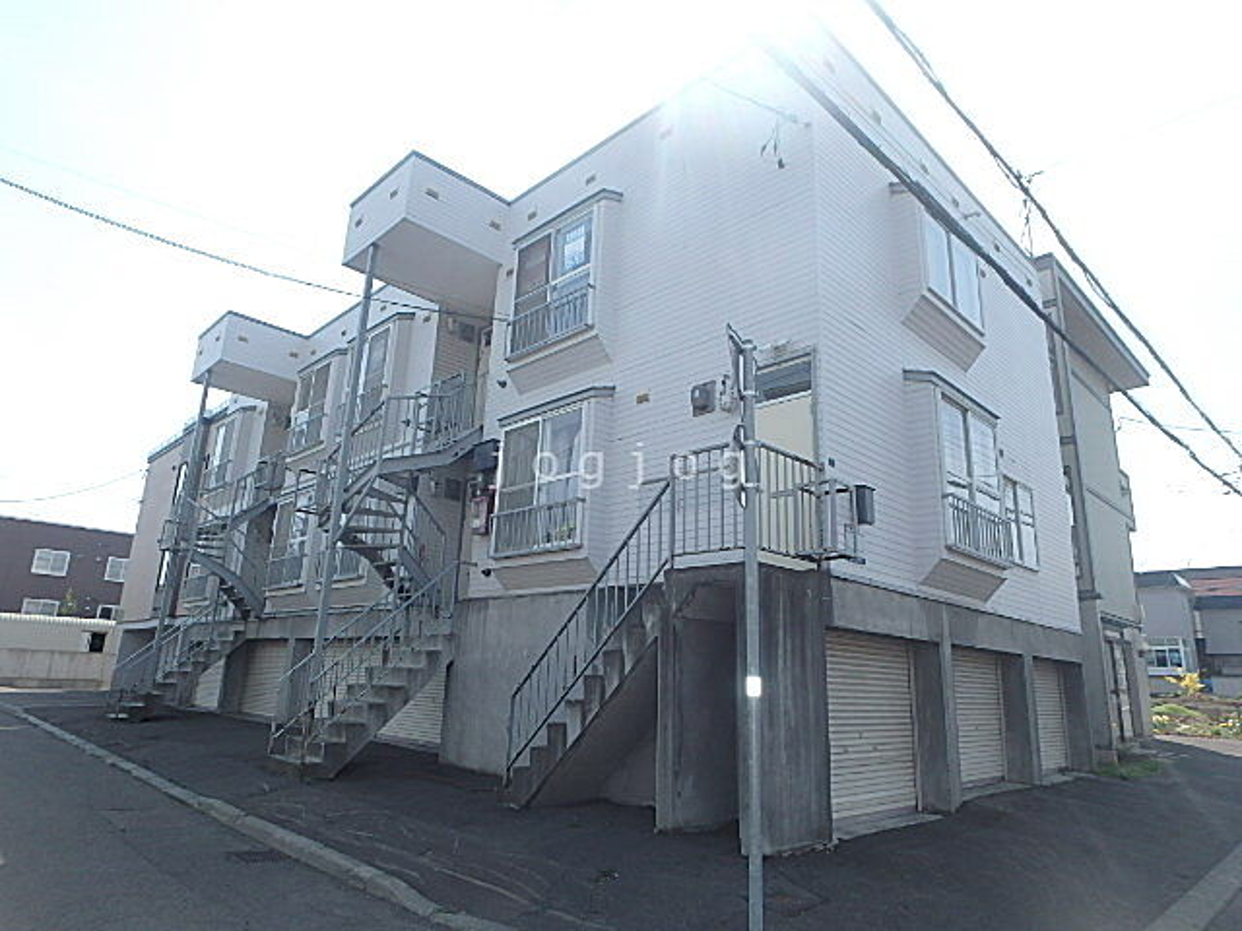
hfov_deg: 79.0
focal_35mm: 21
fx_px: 753
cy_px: 466
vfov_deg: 63.4
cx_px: 621
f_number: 3.5
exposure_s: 1/800
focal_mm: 3.7
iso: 125
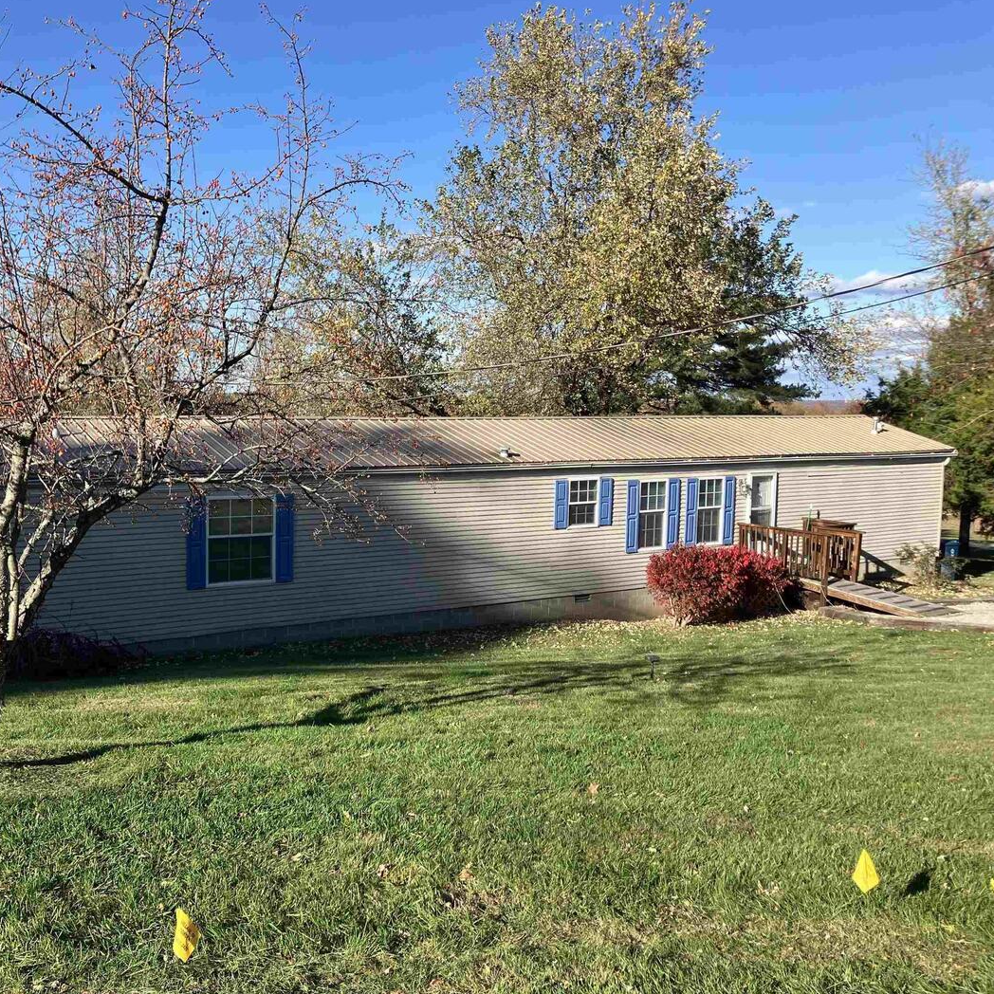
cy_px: 506
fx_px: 1105
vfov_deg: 48.4
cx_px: 344
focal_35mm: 34
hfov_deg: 47.8
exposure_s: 1/1350
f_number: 1.8
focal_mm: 3.99
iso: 32
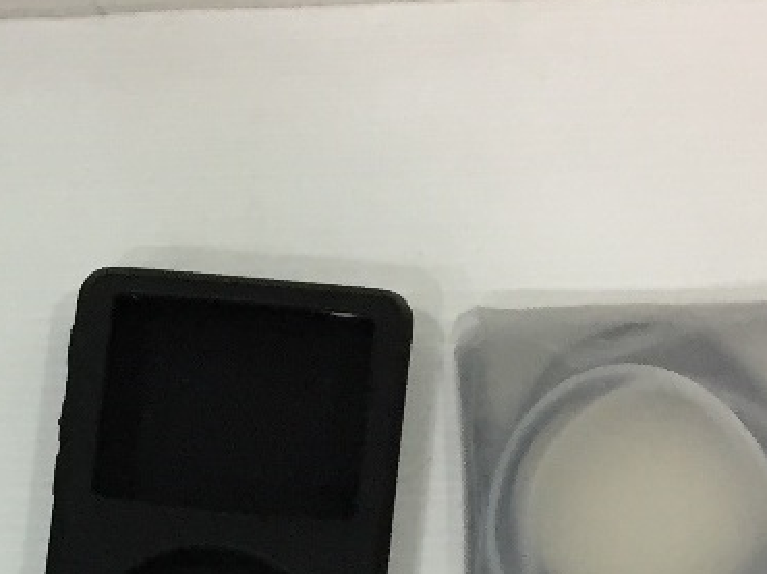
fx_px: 2834
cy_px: 1258
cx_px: -176
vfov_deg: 10.4
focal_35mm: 128
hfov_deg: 14.8
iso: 64
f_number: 2.2
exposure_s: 1/33
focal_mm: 4.15
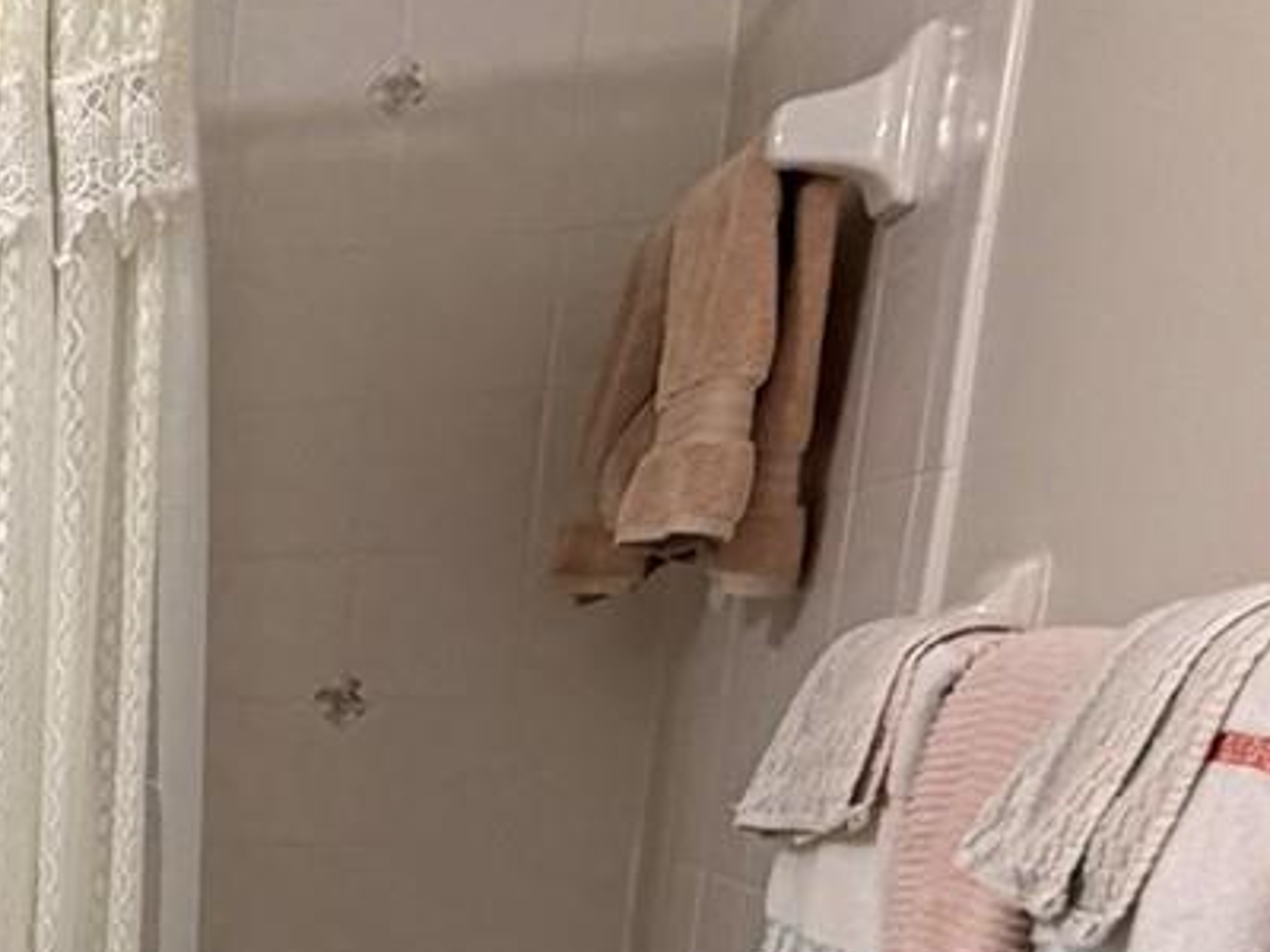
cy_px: 1076
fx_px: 2055
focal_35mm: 56
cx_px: -829
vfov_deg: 24.2
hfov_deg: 23.6
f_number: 2.2
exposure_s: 1/120
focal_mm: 2.22
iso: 250
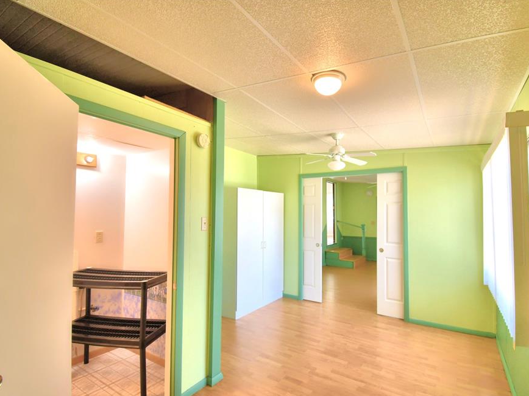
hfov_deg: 90.9
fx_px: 260
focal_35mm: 17
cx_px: 282
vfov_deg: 74.7
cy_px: 206
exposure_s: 1/100
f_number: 4.5
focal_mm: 10
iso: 400
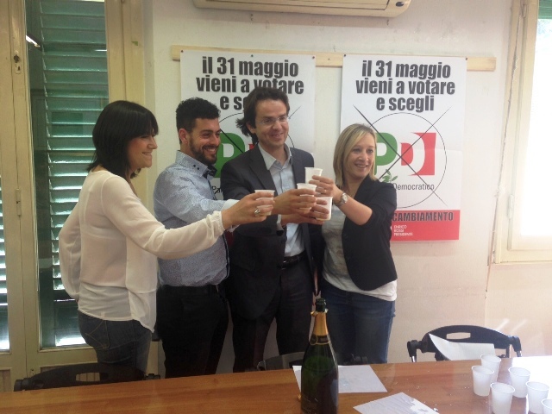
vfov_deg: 42.9
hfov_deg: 55.4
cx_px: 276
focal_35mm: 33
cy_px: 207
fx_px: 526
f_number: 2.4
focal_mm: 4.12
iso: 50
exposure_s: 1/30
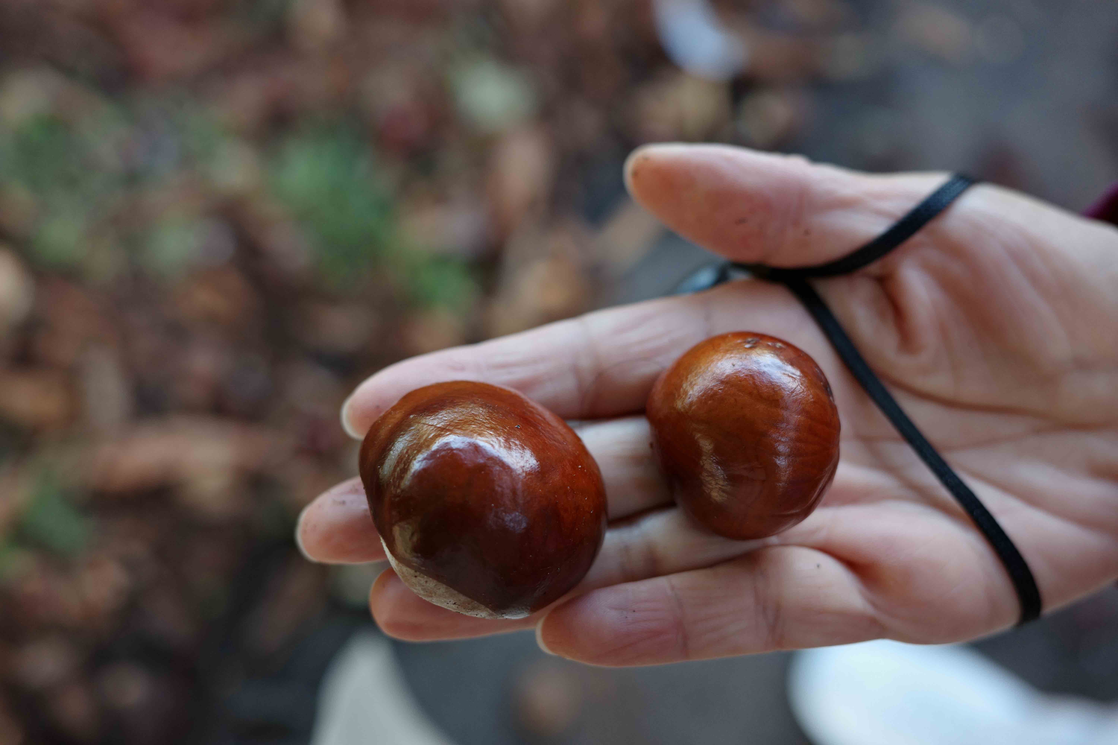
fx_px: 1242
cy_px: 372
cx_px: 559
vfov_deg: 33.4
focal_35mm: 40
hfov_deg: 48.5
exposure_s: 1/60
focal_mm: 26
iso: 200
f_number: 2.8
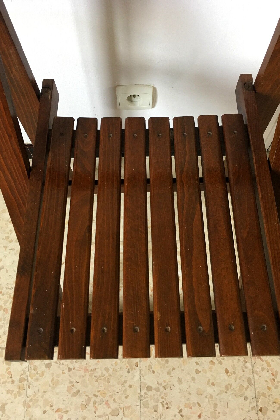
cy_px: 206
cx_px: 144
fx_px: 362
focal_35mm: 31
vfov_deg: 60.3
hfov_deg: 42.3
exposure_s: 1/33
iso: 160
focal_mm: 4.15
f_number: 2.2
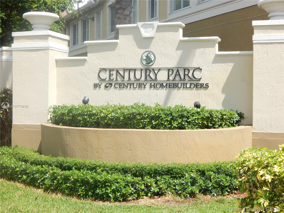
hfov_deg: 35.5
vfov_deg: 27.0
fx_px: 443
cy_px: 106
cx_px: 142
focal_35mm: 54
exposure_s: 1/800
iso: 125
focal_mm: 9.7
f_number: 3.8
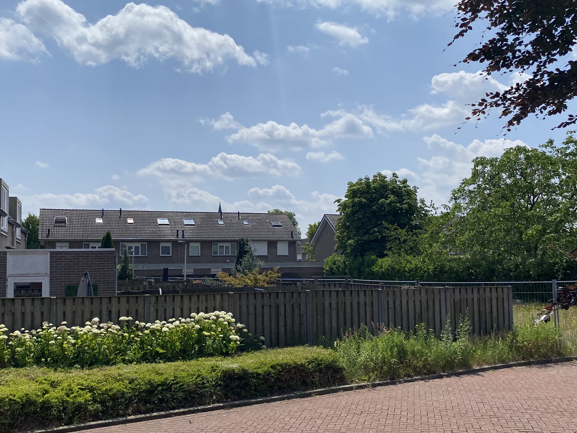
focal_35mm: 35
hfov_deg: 52.6
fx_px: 583
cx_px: 263
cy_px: 227
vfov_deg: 40.7
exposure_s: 1/7194
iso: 32
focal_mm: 4.25
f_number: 1.8
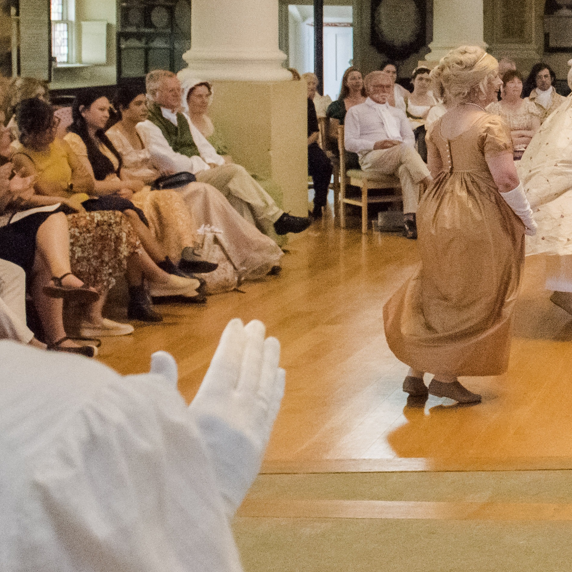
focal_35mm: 79
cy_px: 100
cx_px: 826
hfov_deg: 19.5
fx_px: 1477
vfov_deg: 21.6
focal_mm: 24
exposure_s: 1/800
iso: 6400
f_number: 5.6
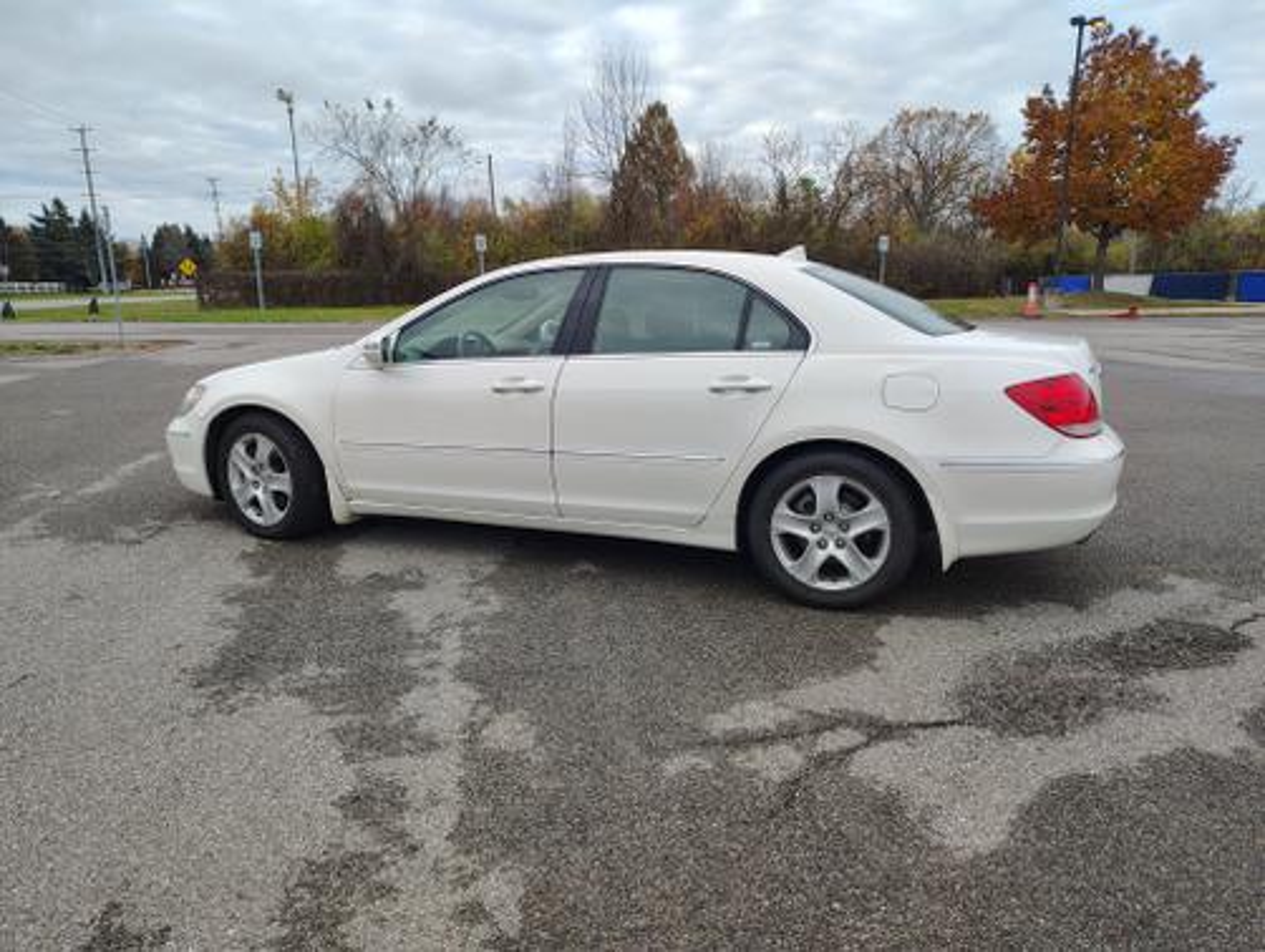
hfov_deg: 71.5
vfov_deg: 56.9
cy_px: 476
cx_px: 632
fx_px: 878
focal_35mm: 24
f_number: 1.8
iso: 117
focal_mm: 5.56
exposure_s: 1/200
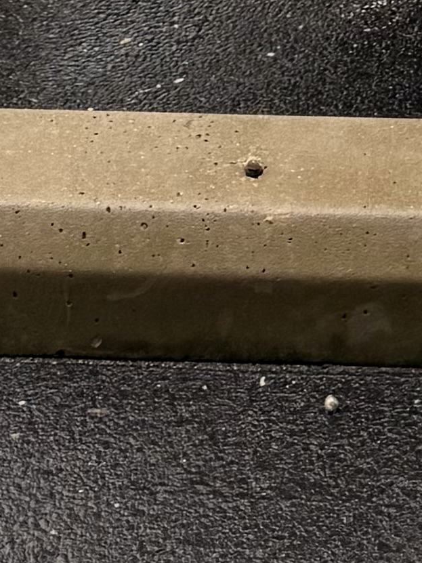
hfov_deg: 8.7
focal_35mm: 165
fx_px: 2683
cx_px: 691
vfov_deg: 8.7
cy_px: -1364
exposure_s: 1/347
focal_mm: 6.76
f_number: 1.78
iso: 100
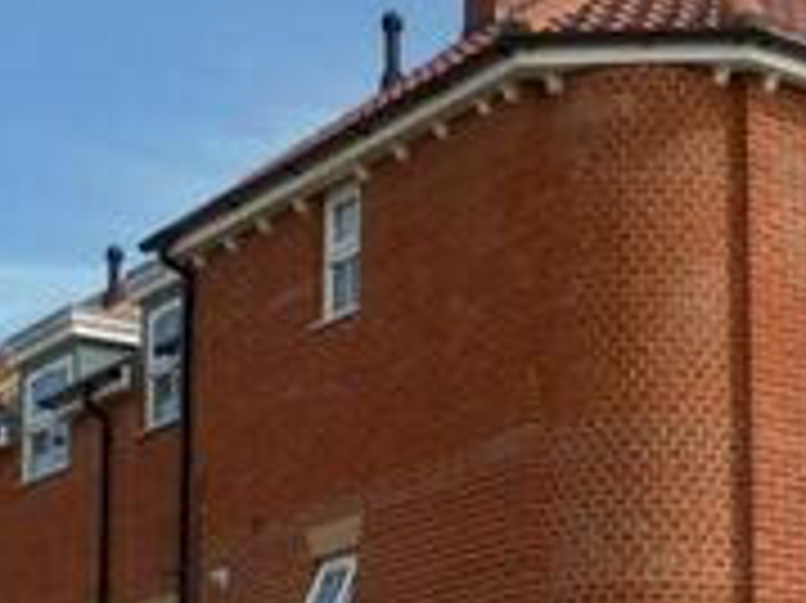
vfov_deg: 15.2
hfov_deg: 20.1
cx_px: 856
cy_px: 709
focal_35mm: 94
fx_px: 2187
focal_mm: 4.3
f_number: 3.3
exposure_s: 1/1000
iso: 100
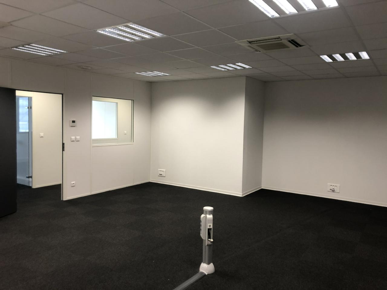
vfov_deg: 49.7
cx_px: 194
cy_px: 145
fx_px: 313
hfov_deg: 63.4
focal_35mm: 28
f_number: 1.8
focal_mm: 3.99
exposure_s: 1/25
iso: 40
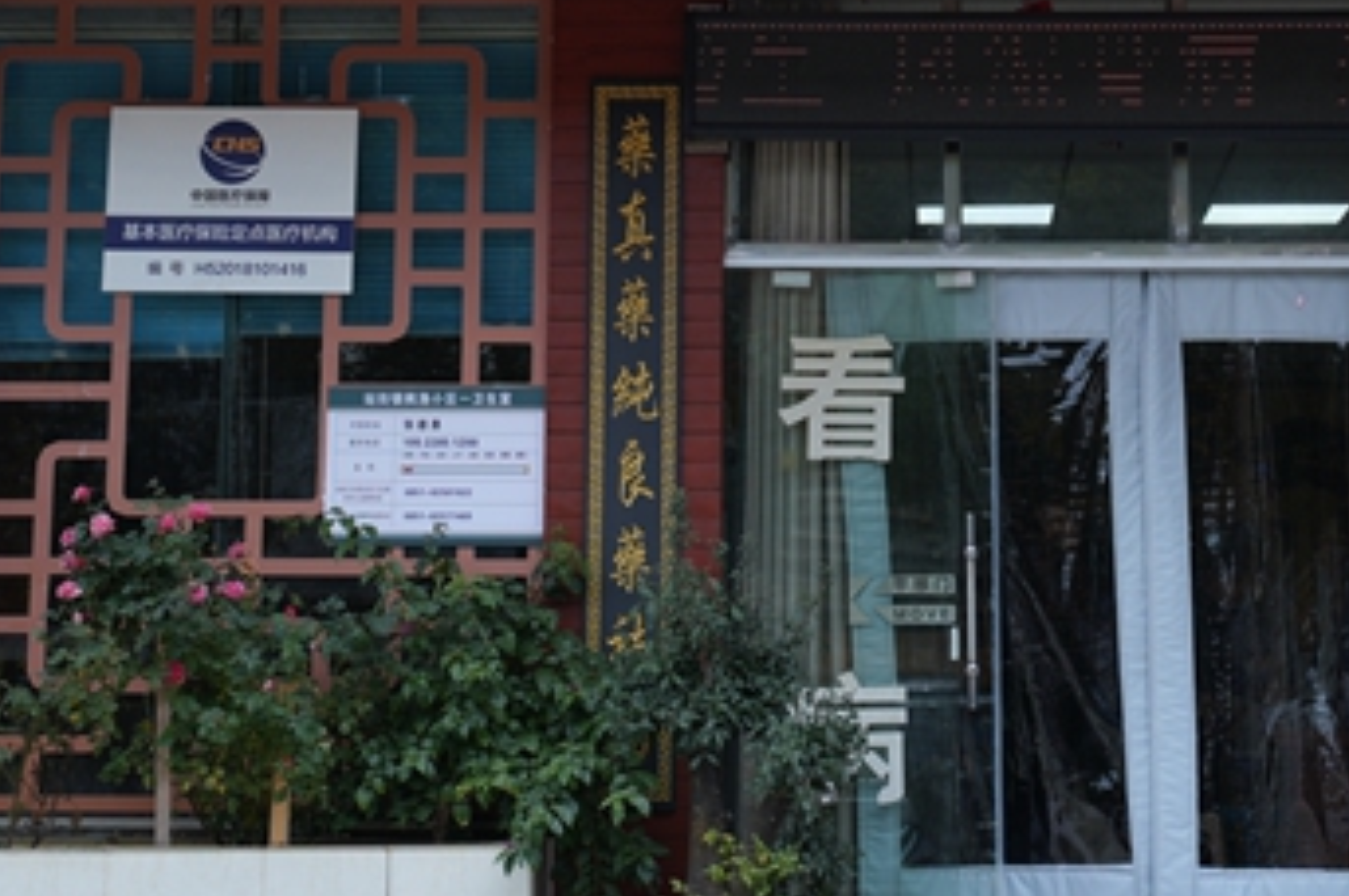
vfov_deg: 13.8
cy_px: 49
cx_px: 755
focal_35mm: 98
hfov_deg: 20.8
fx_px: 3669
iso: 250
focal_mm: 42
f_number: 2.8
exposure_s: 1/640
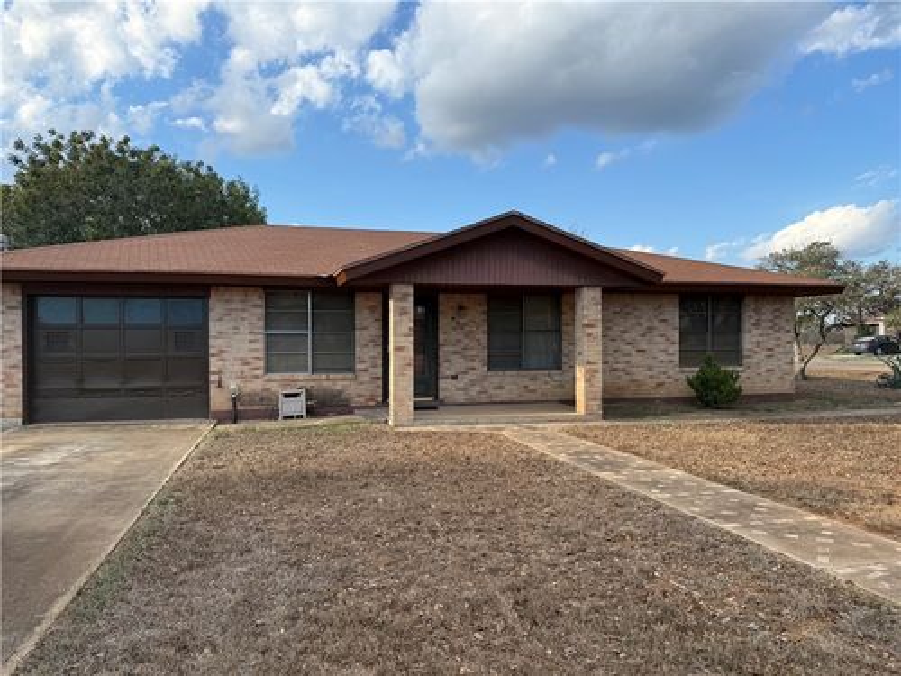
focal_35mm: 24
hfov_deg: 71.6
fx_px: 625
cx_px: 450
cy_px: 338
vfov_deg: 56.8
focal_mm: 6.76
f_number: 1.78
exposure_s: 1/2169
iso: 80
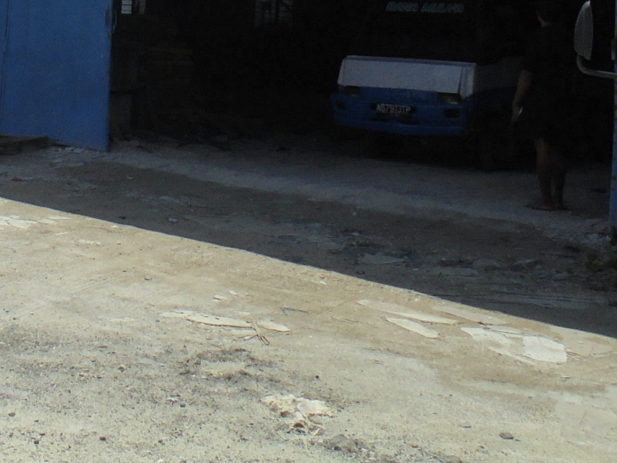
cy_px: -132
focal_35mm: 80
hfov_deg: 23.5
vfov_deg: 17.4
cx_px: 16
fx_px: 1426
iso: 100
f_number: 3.7
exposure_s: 1/1000
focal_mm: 5.3
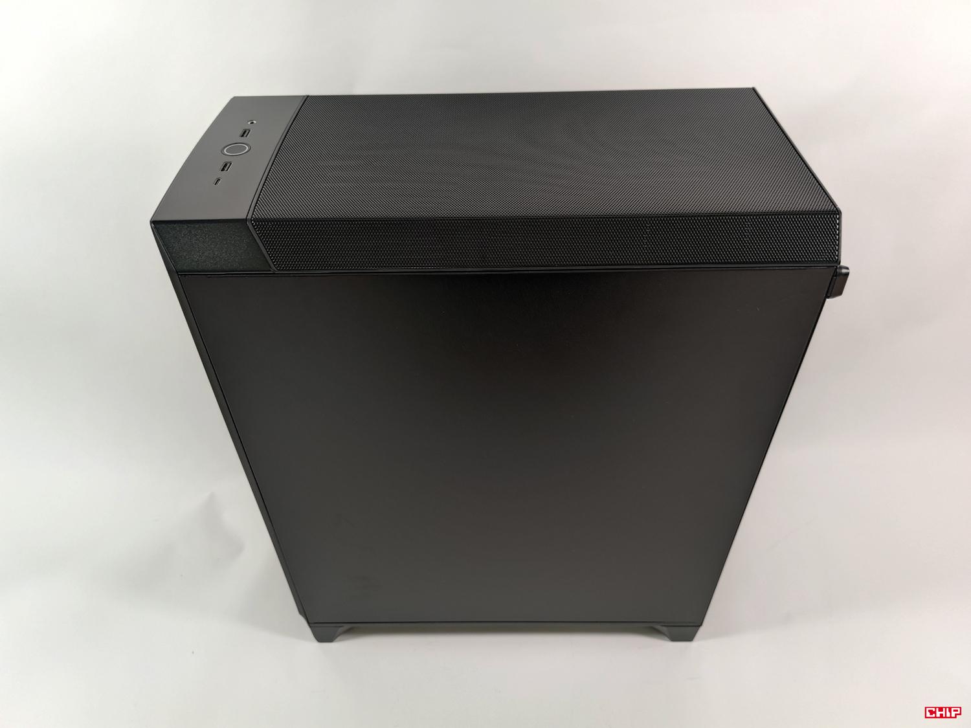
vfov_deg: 54.9
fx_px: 701
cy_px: 364
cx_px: 486
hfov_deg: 69.4
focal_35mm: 25
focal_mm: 6.78
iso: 151
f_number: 1.85
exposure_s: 1/33
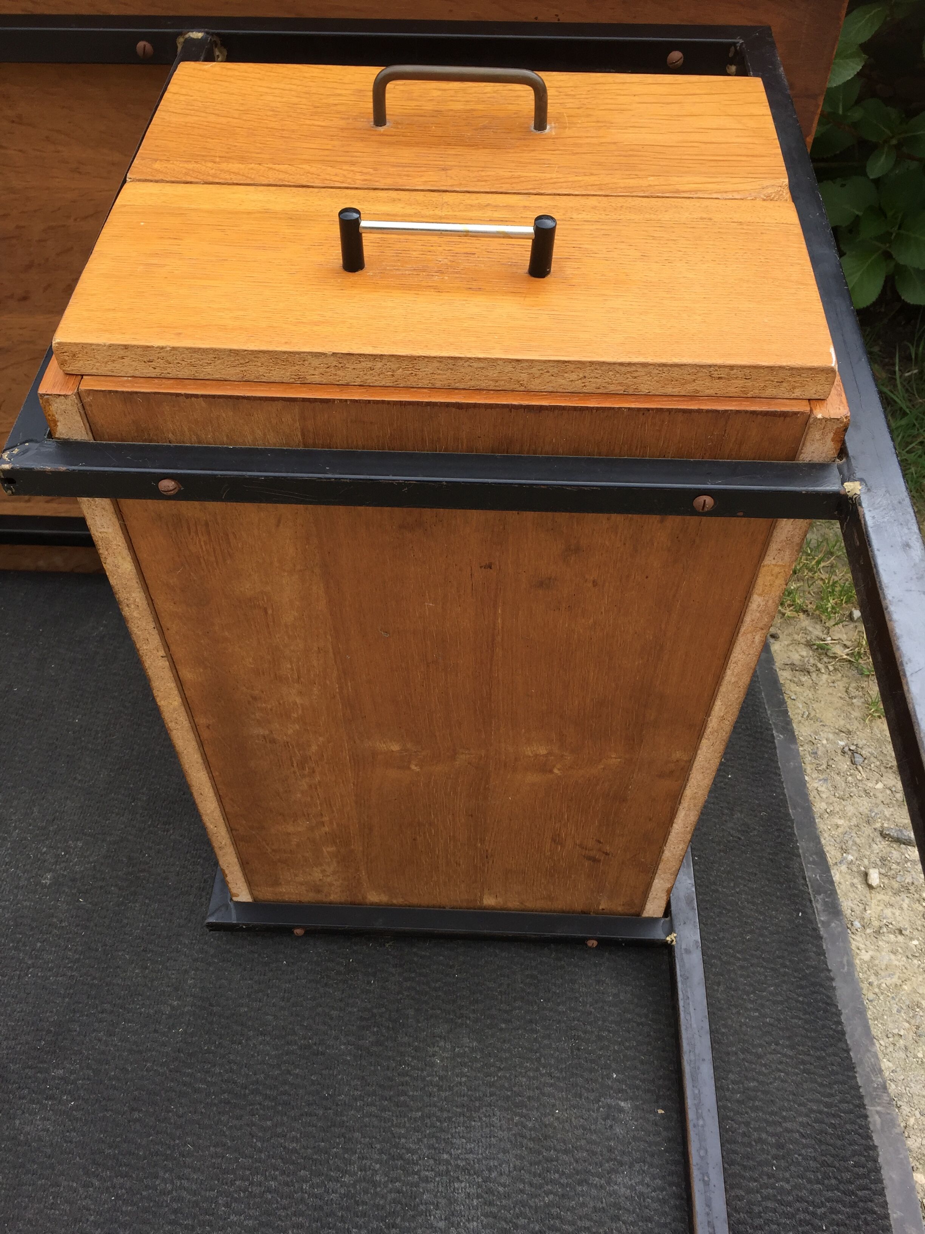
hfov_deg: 48.2
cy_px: 617
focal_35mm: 29
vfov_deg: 61.7
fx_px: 1033
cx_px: 462
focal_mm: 4.15
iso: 32
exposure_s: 1/694
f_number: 2.2
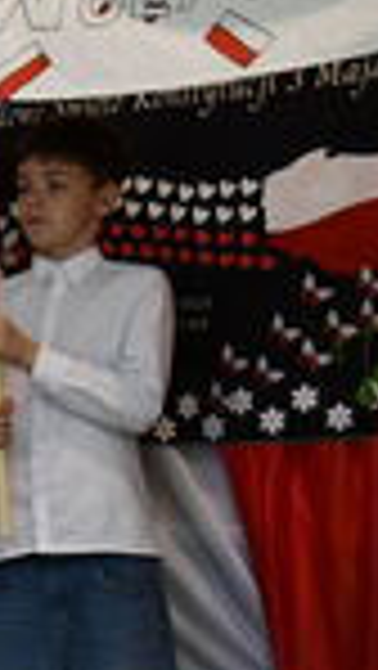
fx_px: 2988
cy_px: 362
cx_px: -963
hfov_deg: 6.3
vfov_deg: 12.8
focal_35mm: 168
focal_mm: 26
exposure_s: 1/125
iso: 2000
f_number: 3.8
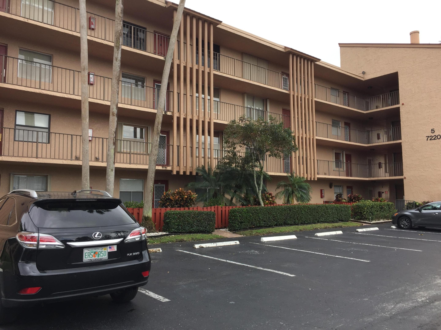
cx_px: 220
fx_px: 369
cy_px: 165
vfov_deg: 48.2
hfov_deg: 61.7
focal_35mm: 29
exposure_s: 1/356
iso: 32
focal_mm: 4.15
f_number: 2.2
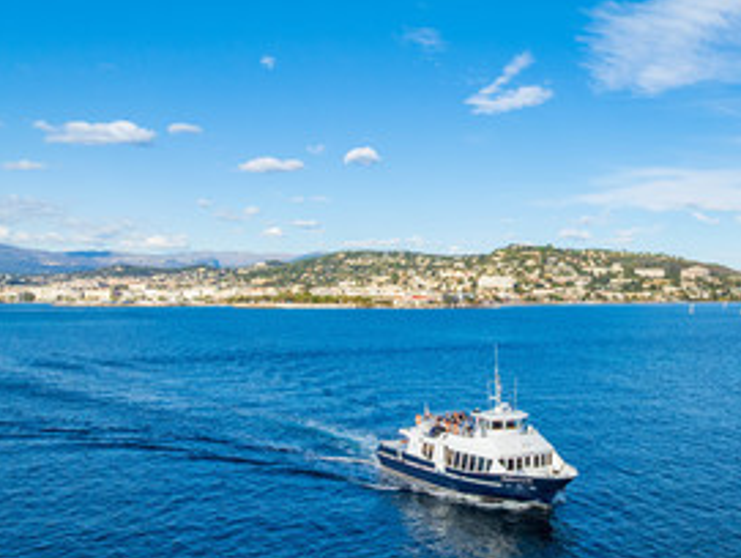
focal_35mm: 33
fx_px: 707
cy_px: 358
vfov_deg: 42.6
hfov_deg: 54.7
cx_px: 463
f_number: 8
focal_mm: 12.3
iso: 200
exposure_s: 1/400
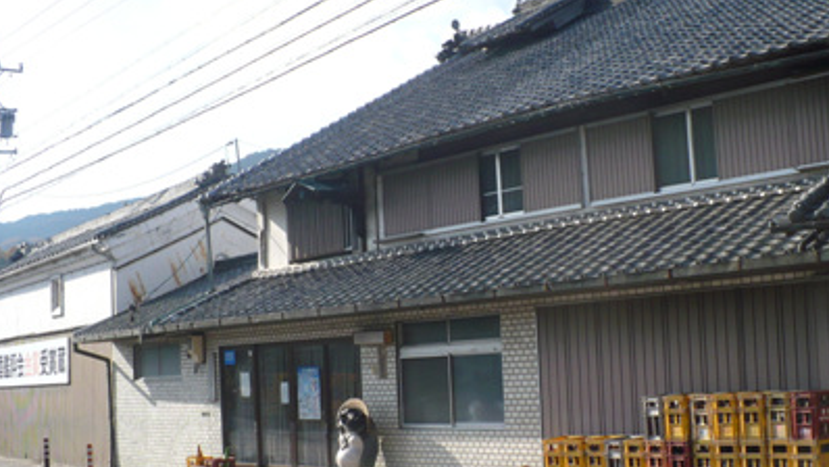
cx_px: 466
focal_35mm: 53
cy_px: 267
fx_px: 1165
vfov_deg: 22.6
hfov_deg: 39.1
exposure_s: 1/800
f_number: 2.8
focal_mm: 6.1
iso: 100
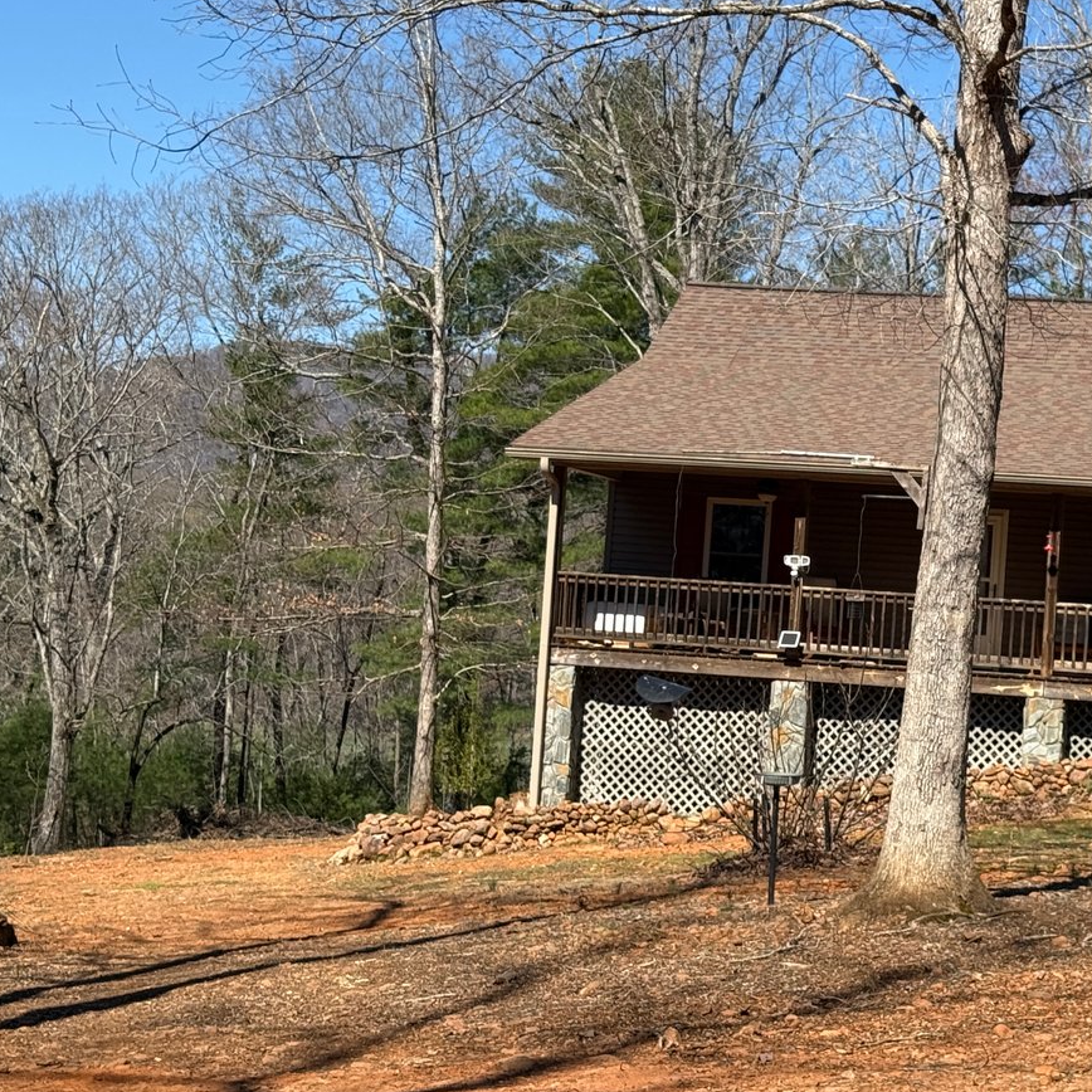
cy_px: 582
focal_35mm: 74
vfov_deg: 23.4
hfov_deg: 23.0
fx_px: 2641
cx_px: 885
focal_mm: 6.76
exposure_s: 1/3096
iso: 64
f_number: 1.78
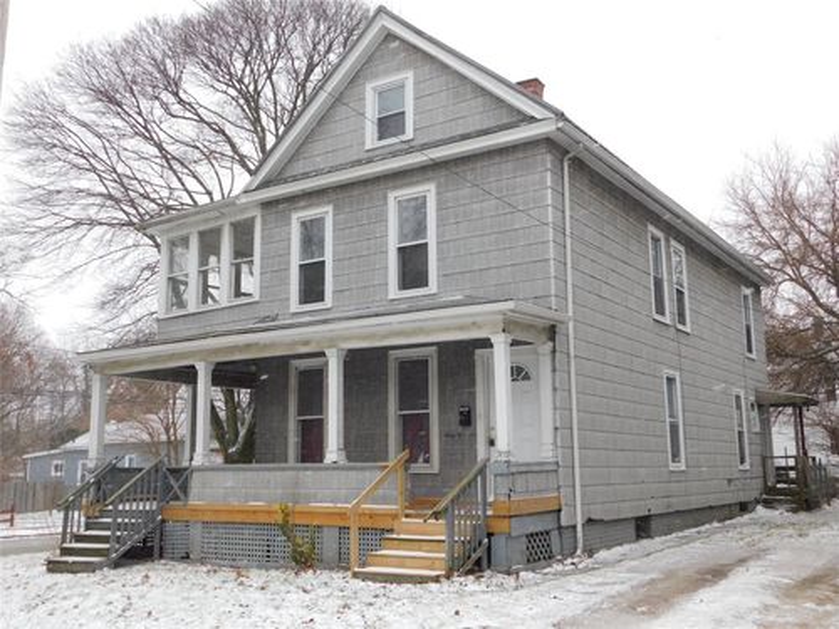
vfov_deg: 39.7
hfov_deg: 51.4
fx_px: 873
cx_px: 420
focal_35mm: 36
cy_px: 314
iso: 125
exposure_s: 1/160
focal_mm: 6.3
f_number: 3.5
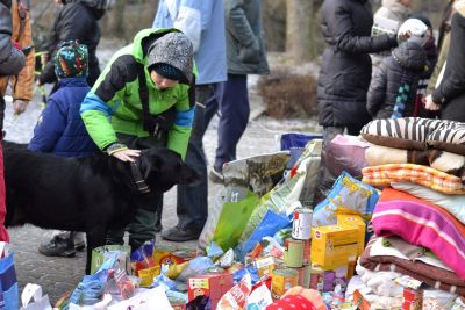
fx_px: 969
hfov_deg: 27.0
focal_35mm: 75
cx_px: 232
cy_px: 155
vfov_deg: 18.2
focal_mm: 50
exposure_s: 1/60
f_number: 3.2
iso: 400
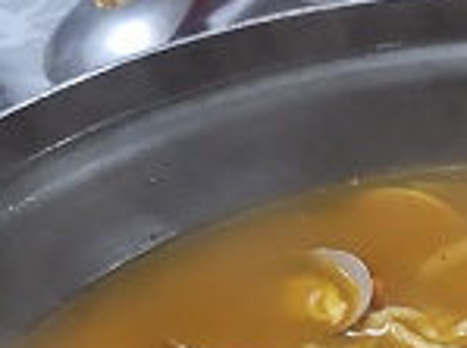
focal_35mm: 105
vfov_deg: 12.9
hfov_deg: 17.8
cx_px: 564
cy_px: 589
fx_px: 1413
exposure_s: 1/120
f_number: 1.8
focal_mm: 4.25
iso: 320
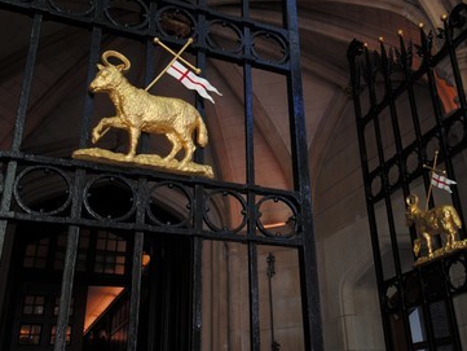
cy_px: 174
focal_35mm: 37
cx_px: 268
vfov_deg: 38.7
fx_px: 499
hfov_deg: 50.0
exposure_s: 1/20
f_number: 4
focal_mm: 22
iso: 100
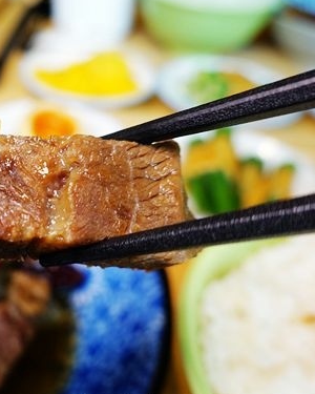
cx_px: 35
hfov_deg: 36.0
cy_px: 217
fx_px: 454
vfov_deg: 46.8
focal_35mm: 39
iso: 125
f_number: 2.8
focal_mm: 9
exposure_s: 1/60
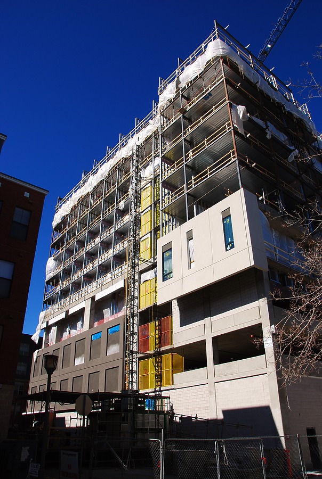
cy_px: 240
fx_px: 361
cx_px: 161
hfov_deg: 48.1
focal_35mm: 27
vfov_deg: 67.3
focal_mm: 18
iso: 110
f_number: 10
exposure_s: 1/250
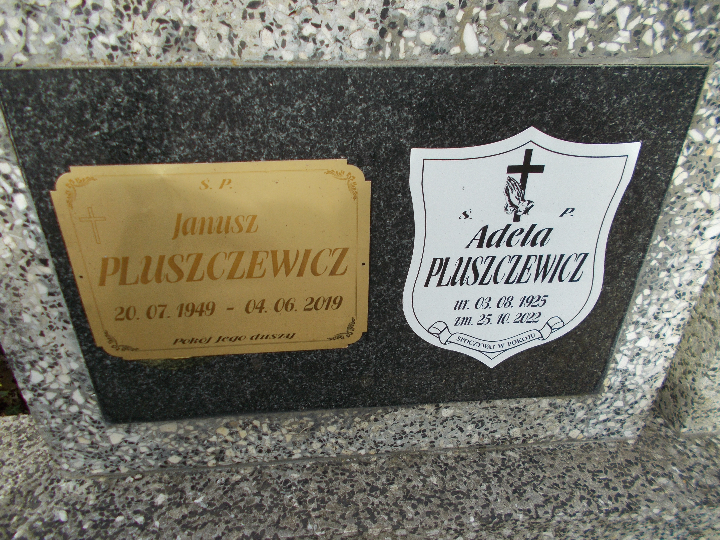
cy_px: 270
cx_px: 360
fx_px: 541
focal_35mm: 26
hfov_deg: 67.3
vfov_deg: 53.1
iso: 80
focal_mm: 4.6
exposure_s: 1/125
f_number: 8
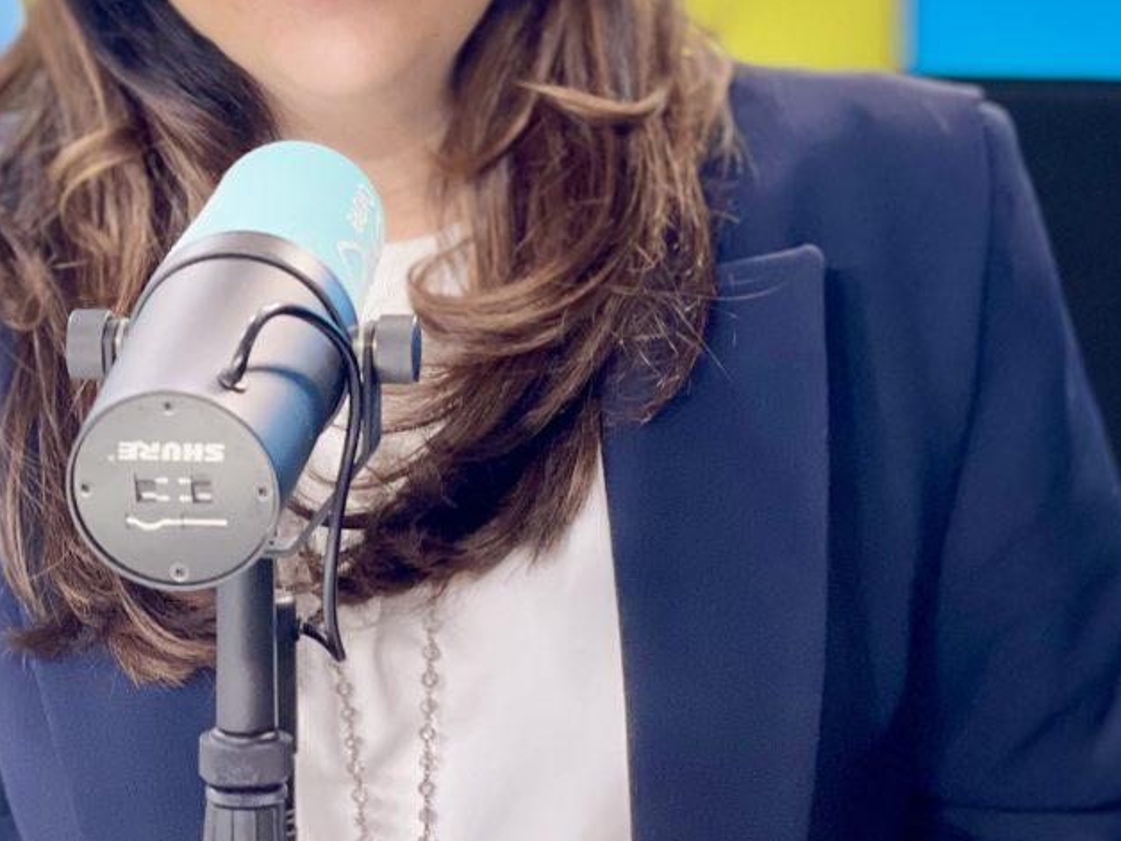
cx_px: 339
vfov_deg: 13.8
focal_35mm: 106
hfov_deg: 18.5
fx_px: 3433
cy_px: 82
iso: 200
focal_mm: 6
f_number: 2
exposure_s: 1/120
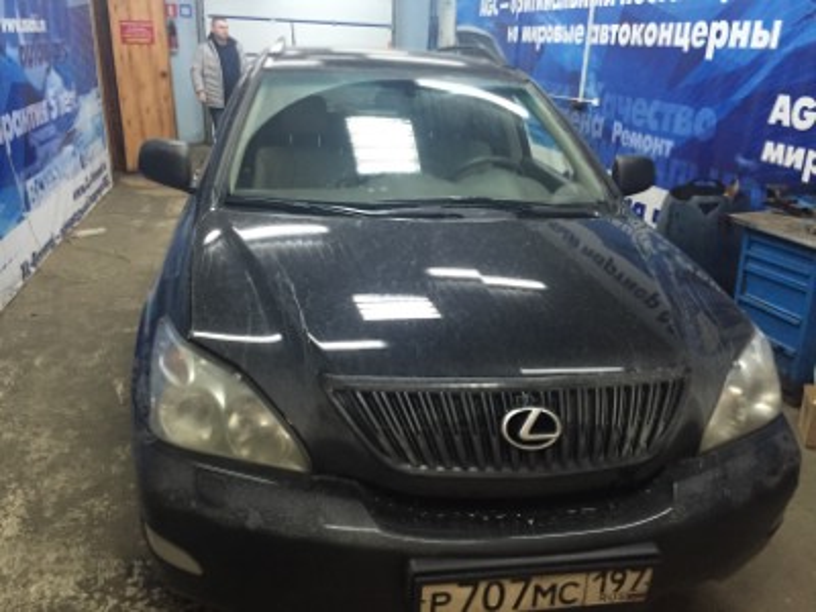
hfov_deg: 61.7
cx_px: 408
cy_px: 306
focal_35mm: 29
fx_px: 684
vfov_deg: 48.2
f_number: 2.2
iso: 320
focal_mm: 4.15
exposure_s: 1/33
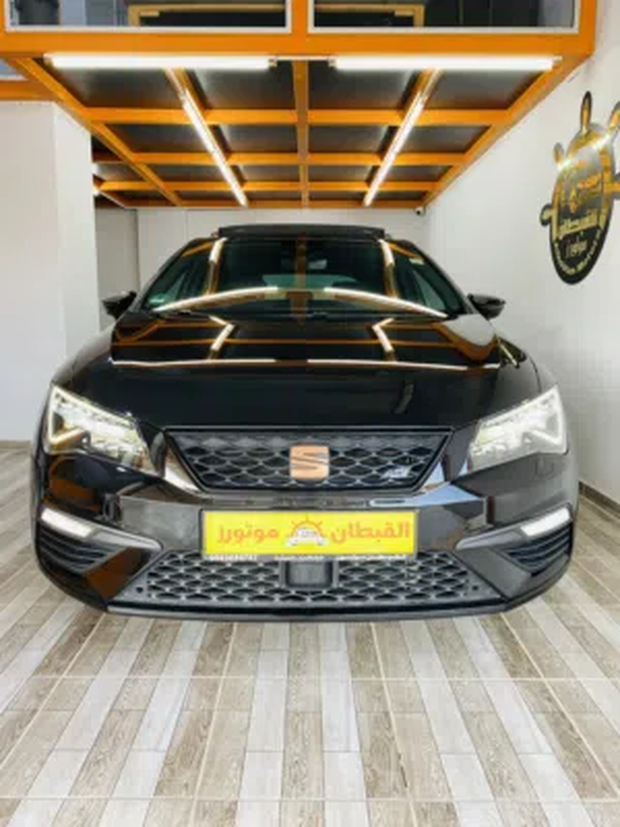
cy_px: 414
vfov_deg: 67.3
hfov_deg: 53.1
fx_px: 621
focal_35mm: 26
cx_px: 310
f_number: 1.8
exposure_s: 1/100
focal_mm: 4.25
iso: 40
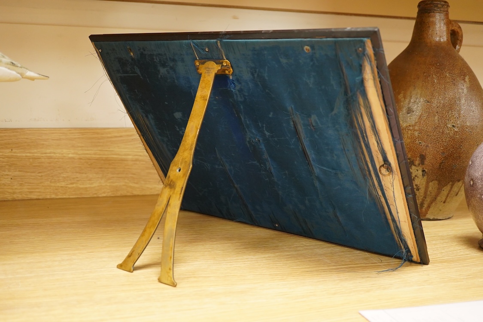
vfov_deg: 29.9
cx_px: 242
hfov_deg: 43.6
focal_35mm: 45
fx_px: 604
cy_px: 161
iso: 2000
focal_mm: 30
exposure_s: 1/125
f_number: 3.5
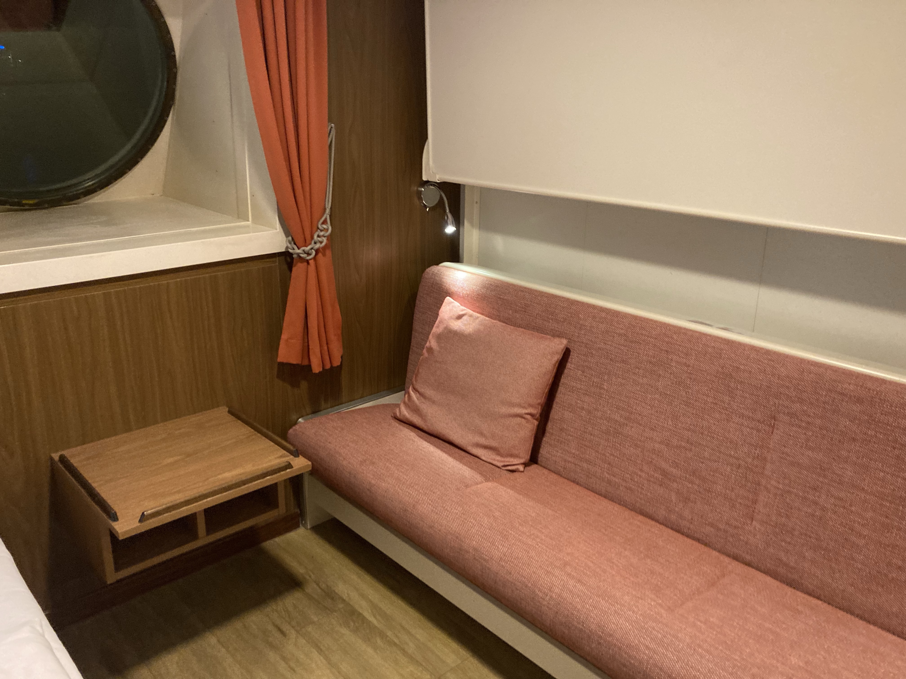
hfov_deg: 63.4
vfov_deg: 49.7
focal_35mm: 28
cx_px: 453
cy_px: 340
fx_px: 733
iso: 400
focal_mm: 3.99
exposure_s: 1/25
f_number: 1.8
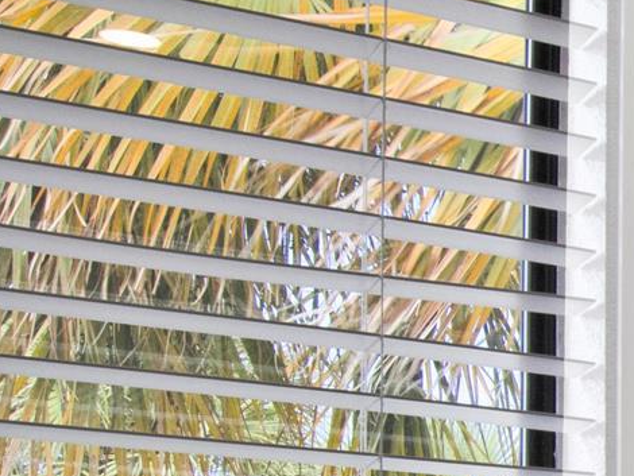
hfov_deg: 12.3
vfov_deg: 12.4
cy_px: 734
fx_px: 2071
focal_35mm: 113
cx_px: 1675
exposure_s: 1/15
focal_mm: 18
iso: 200
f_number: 11
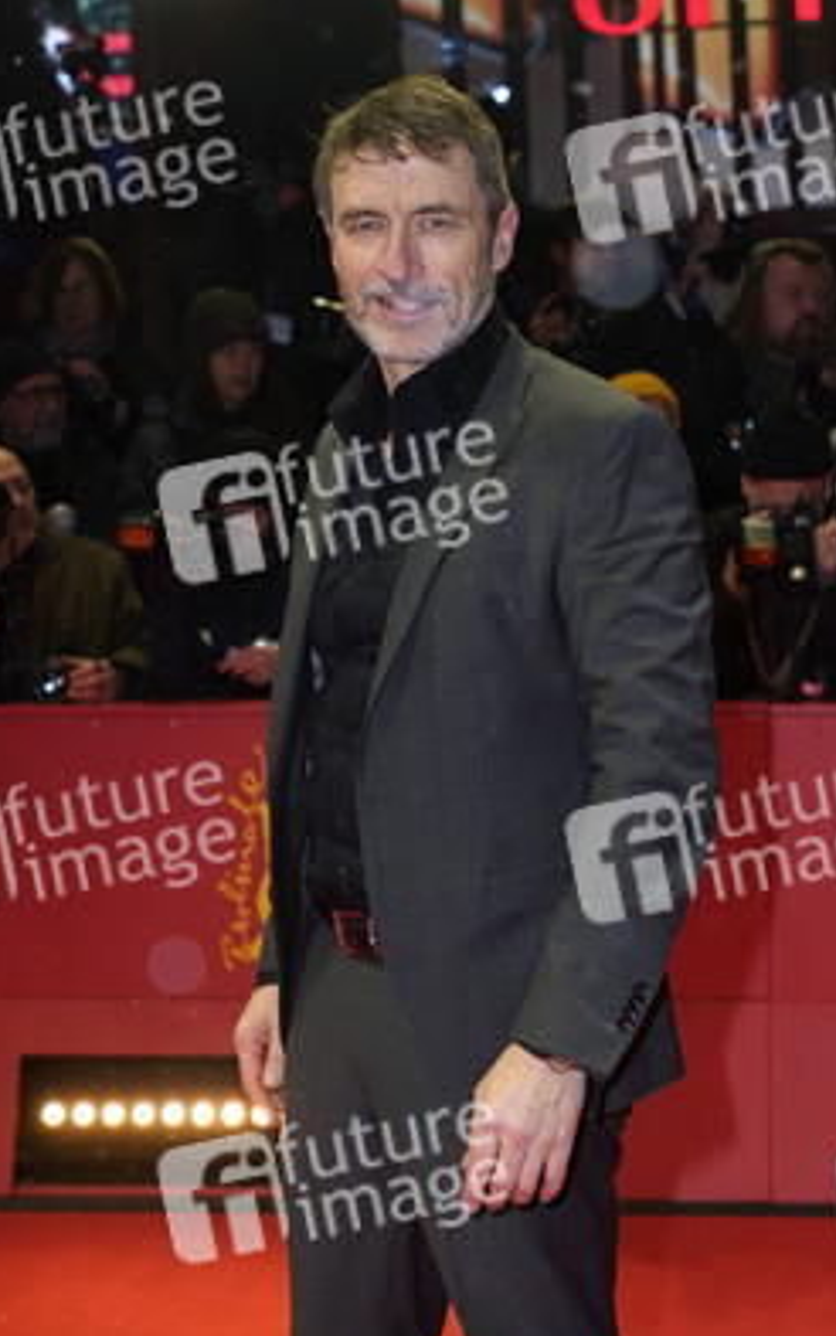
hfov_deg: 22.4
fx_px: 2112
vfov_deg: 35.1
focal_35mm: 58
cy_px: 673
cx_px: 432
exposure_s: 1/160
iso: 800
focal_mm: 56
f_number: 5.6
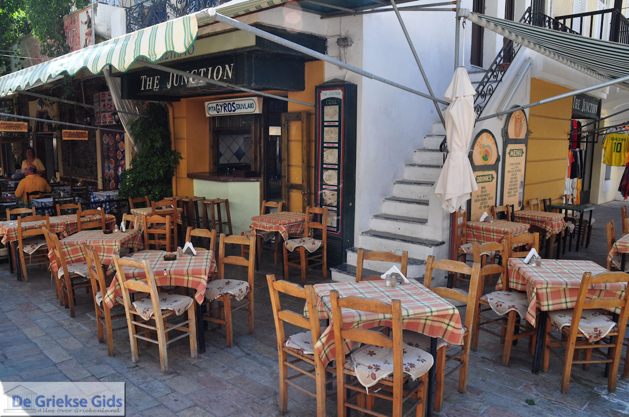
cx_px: 314
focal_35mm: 27
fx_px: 471
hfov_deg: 67.4
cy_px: 208
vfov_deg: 47.8
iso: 200
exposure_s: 1/125
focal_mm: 18
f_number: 9
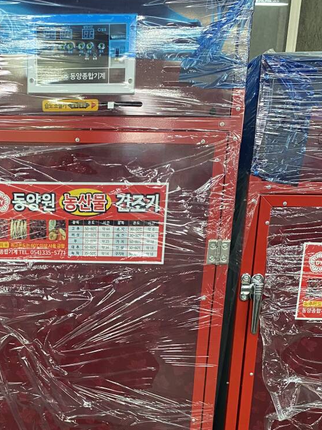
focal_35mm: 47
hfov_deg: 30.2
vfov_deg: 39.1
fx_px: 583
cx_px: 66
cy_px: 336
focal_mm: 4.25
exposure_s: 1/40
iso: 500
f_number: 1.8
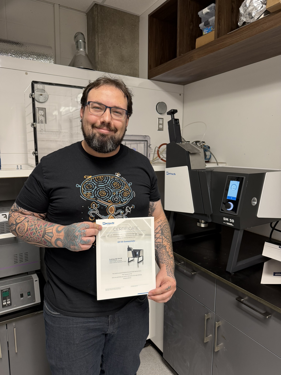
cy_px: 188
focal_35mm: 24
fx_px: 260
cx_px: 140
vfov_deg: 71.6
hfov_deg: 56.8
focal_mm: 6.76
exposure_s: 1/60
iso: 160
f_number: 1.78
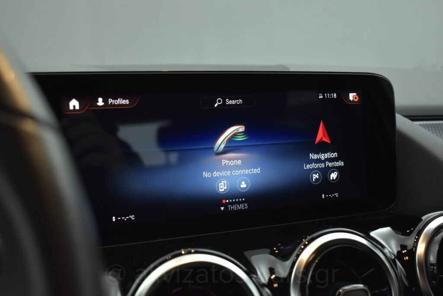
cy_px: 148
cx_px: 222
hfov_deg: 49.5
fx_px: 480
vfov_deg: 34.3
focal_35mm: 39
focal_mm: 26
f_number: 4
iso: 1600
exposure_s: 1/100
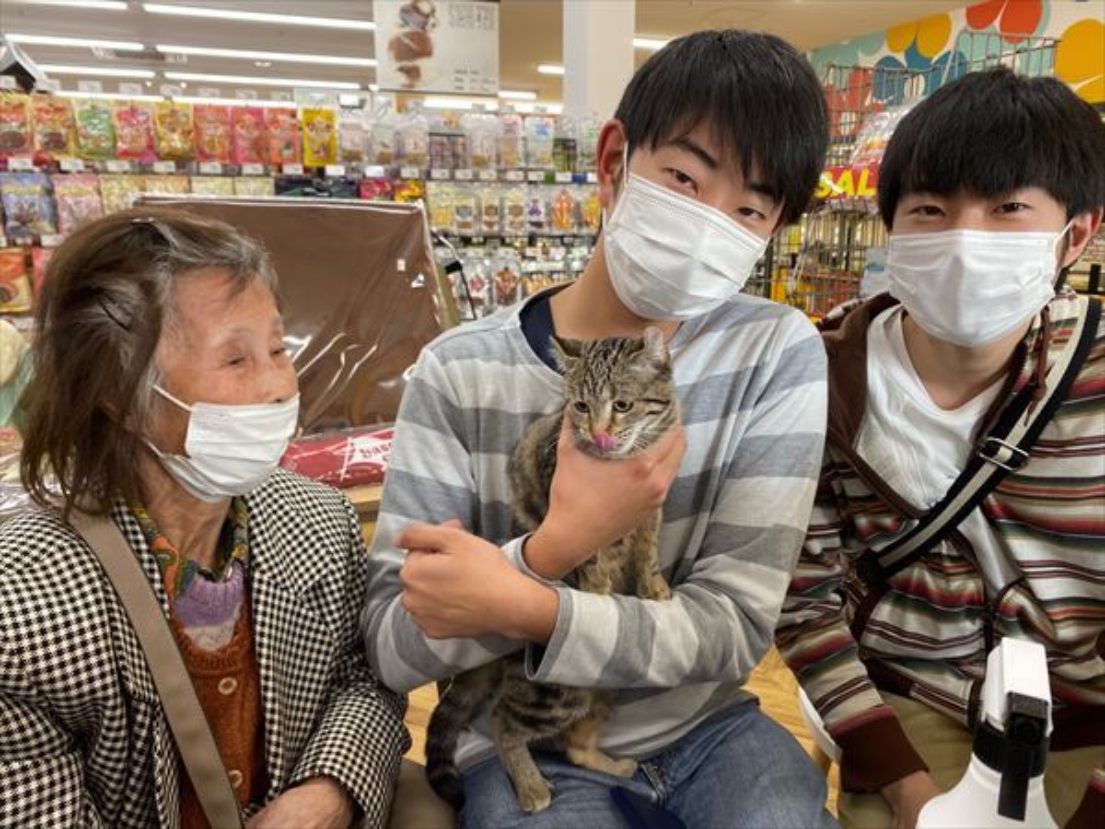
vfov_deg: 53.1
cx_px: 552
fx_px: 830
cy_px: 414
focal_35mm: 26
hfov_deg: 67.3
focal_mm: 4.25
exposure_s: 1/120
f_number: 1.8
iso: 80
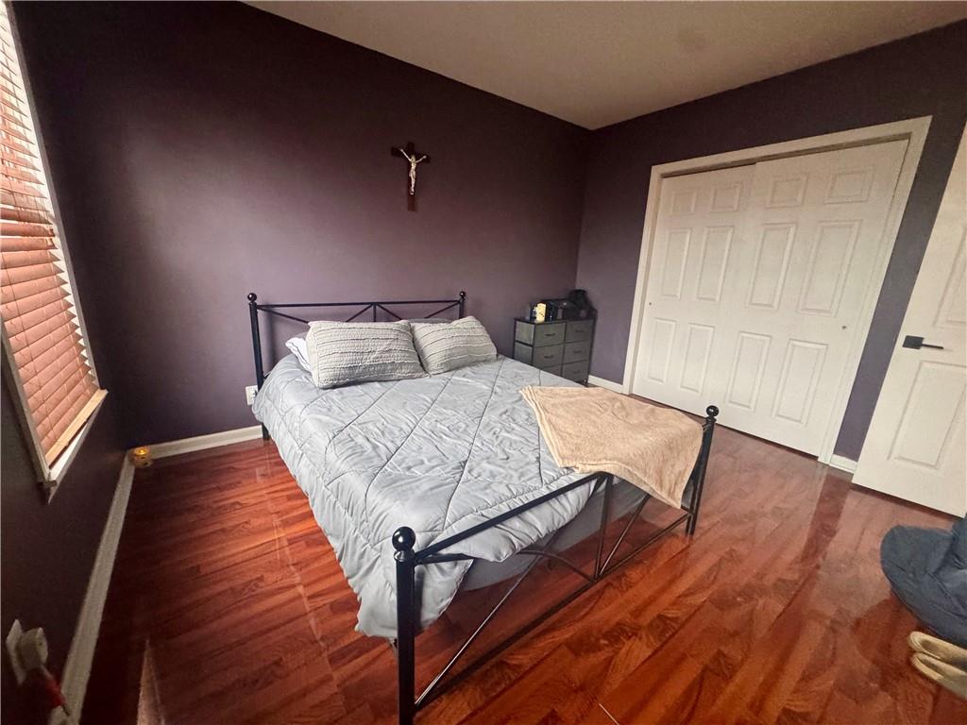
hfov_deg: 102.1
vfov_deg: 85.7
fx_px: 391
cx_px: 484
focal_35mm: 14
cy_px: 362
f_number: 2.2
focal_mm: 2.22
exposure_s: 1/60
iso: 640
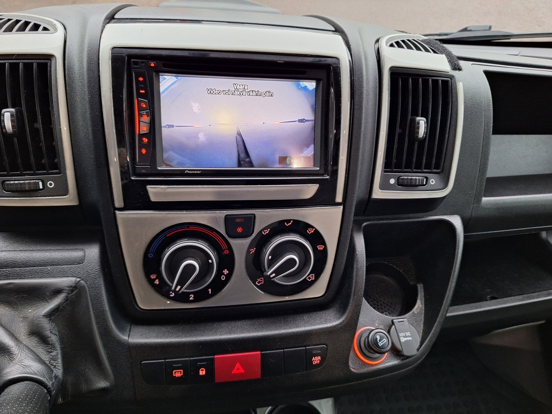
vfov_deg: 58.9
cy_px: 207
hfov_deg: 73.9
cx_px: 276
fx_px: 367
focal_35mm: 23
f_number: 1.8
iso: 400
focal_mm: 5.54
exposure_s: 1/25
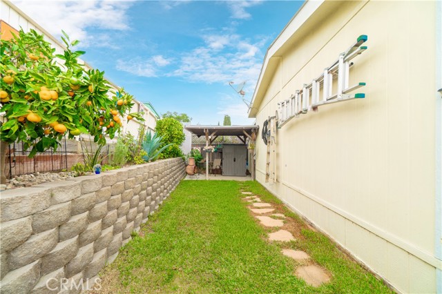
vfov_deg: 77.3
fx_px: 184
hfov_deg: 100.4
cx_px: 221
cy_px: 147
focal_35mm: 15
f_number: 7.1
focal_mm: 10
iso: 100
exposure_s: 1/50
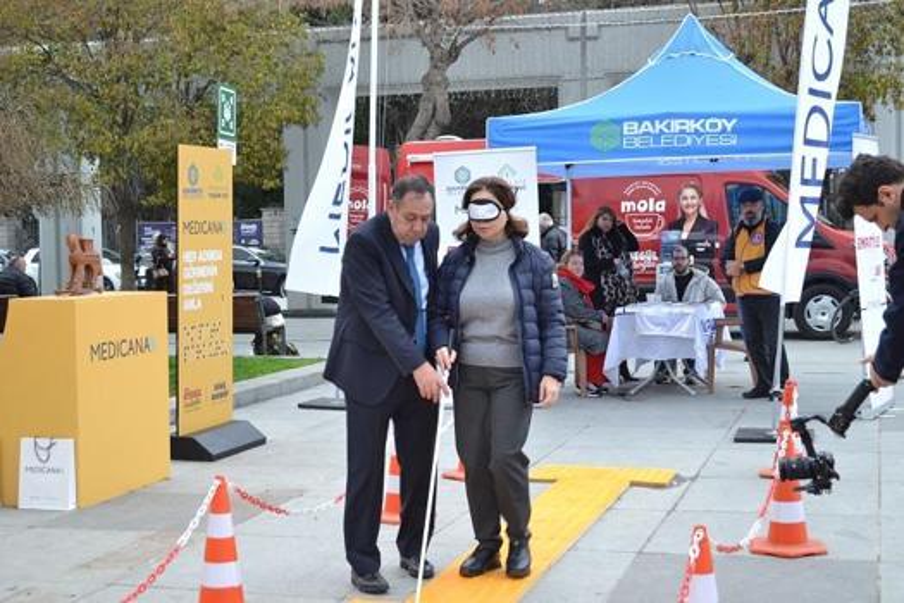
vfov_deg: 25.1
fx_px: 1356
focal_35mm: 54
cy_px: 302
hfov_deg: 36.9
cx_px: 452
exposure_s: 1/60
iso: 100
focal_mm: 36
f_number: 5.6
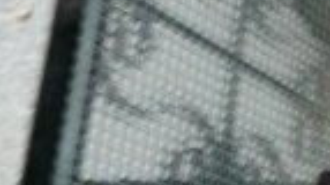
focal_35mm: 137
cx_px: 699
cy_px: 37
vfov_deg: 8.8
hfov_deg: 13.1
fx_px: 1197
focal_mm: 4.6
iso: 200
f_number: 2.8
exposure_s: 1/5
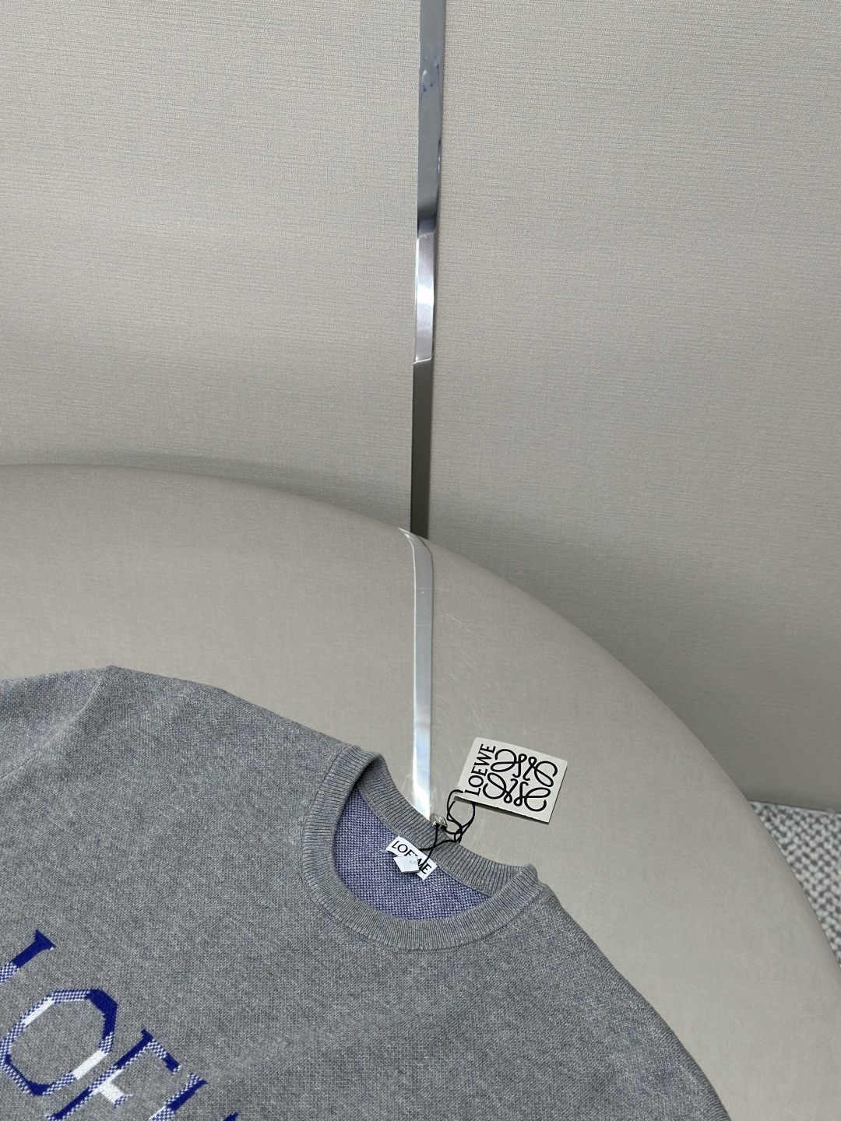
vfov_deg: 39.7
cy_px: 560
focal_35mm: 48
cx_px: 420
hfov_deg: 30.3
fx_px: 1555
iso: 80
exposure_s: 1/283
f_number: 1.78
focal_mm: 6.86
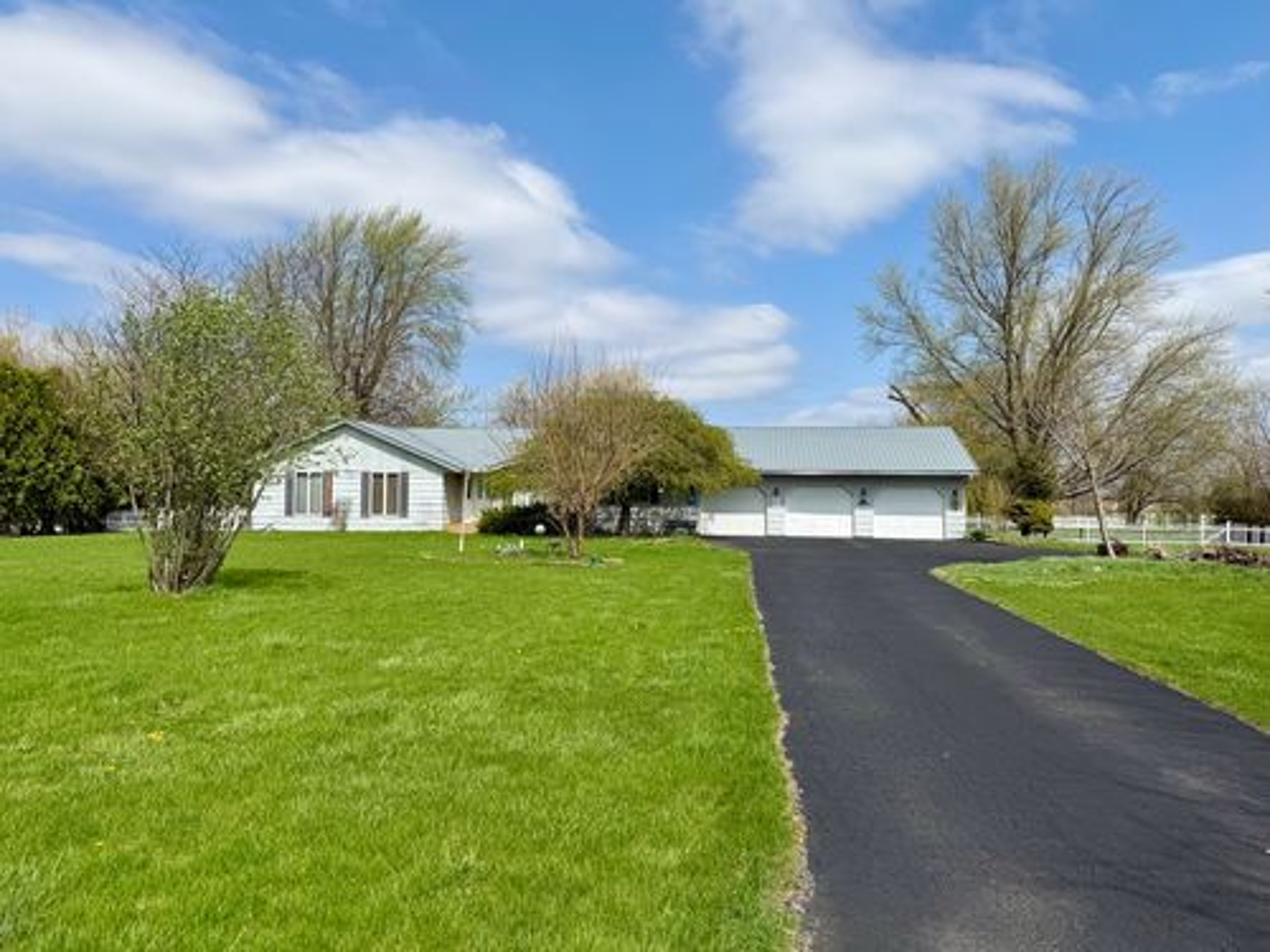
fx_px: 881
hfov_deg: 71.6
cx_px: 635
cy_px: 476
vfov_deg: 56.8
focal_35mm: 24
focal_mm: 6.76
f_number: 1.78
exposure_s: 1/6711
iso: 80
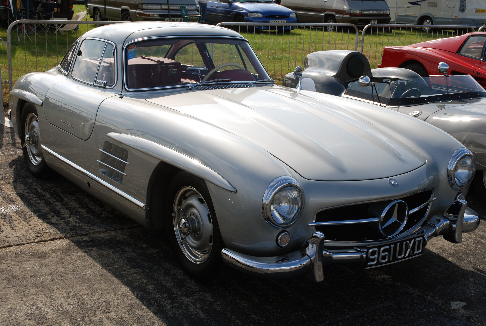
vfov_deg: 29.0
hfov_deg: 42.3
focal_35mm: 46
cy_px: 163
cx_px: 243
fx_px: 629
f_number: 8
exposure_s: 1/250
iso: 100
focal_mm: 31
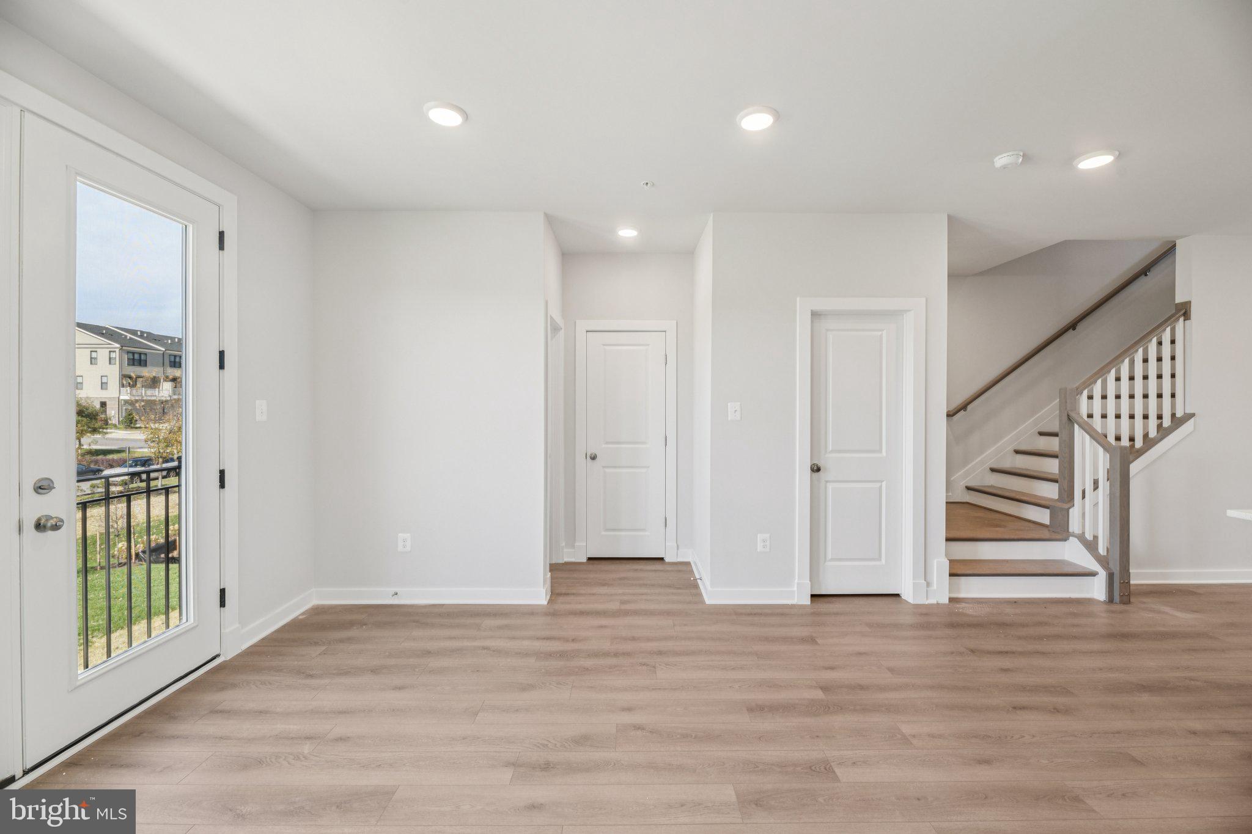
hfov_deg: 104.3
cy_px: 417
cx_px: 626
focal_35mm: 14
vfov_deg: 81.2
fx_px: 487
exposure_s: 1/25
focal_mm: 14
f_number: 8
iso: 100
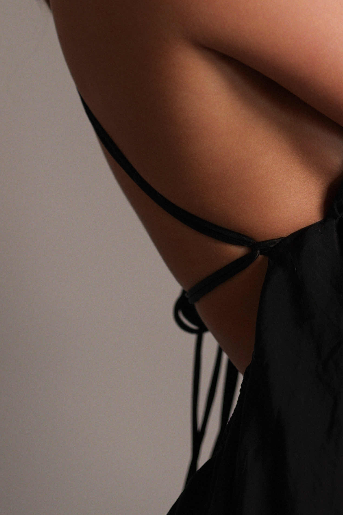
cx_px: 308
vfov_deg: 14.9
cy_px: -34
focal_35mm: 135
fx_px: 1930
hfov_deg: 10.1
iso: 100
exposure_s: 1/100
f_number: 2
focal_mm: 50
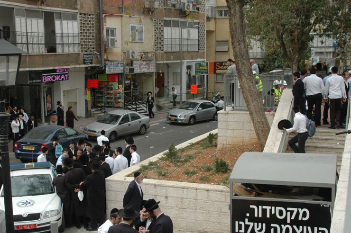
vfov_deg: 25.0
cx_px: 157
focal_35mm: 54
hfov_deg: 36.9
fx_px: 526
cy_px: 136
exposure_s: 1/320
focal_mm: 26
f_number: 10
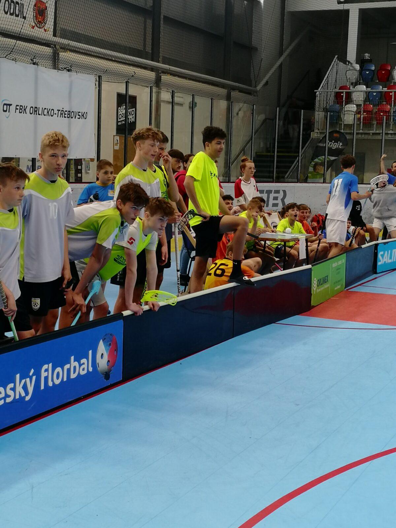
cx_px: 198
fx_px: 854
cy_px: 264
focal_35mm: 56
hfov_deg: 26.1
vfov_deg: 34.3
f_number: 2.2
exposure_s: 1/50
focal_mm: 3.95
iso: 80
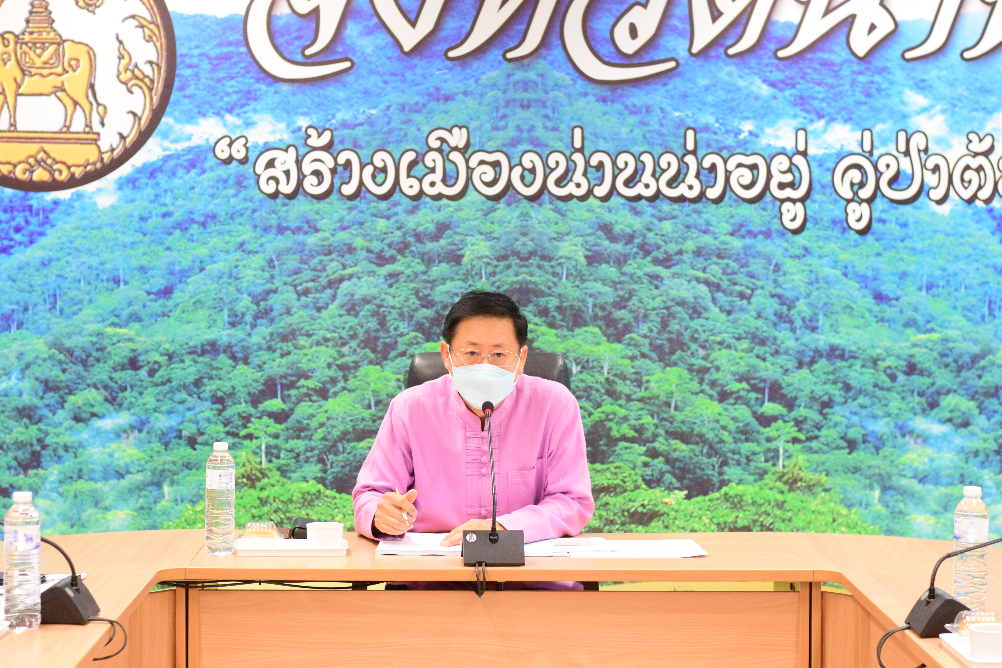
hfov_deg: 27.0
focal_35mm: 75
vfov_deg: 18.2
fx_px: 2088
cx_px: 501
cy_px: 334
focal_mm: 50
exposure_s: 1/320
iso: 4000
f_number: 3.5
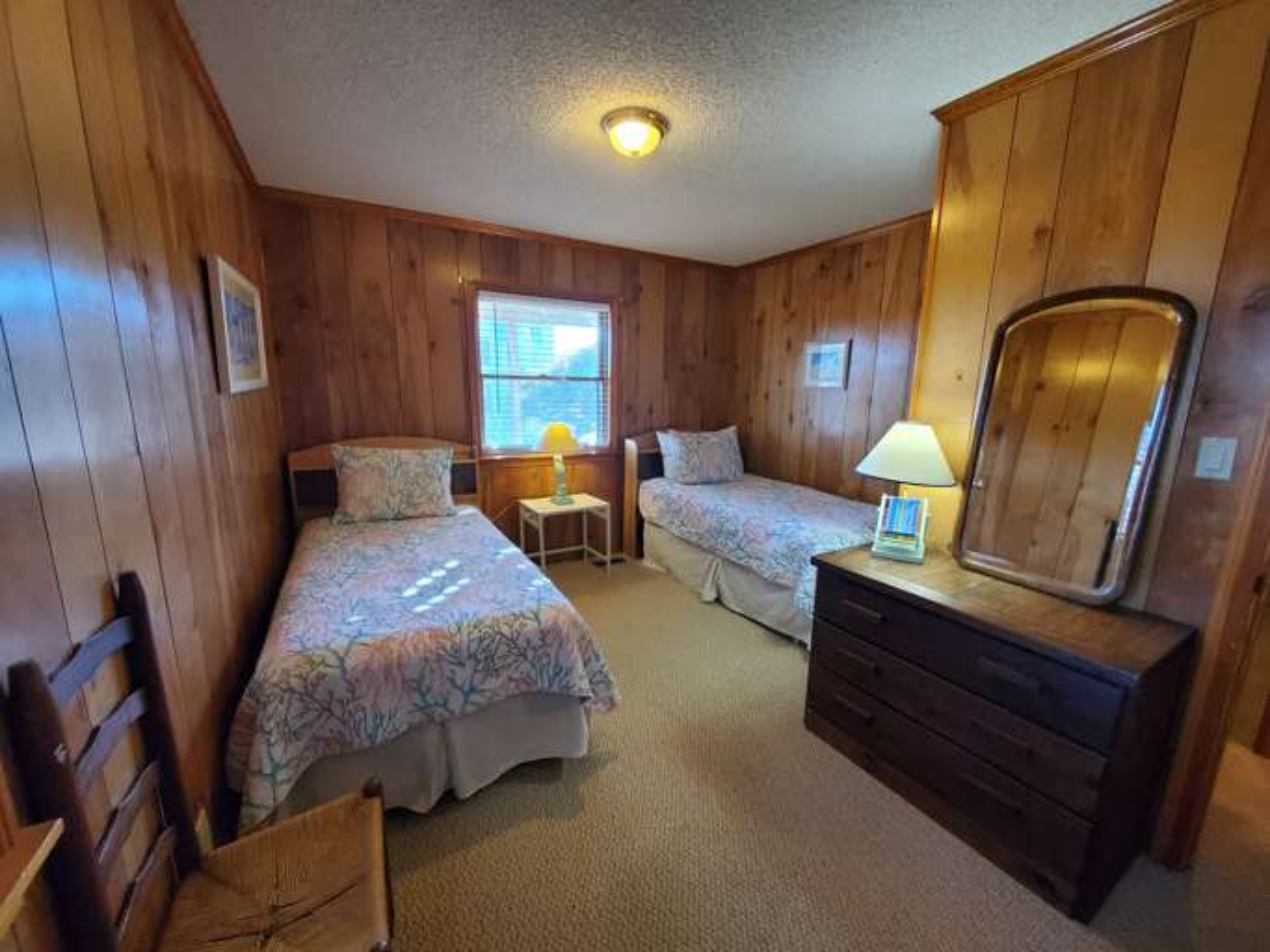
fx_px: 477
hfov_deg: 106.2
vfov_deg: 89.9
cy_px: 476
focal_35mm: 13
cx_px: 635
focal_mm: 1.8
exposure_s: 1/60
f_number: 2.2
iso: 640
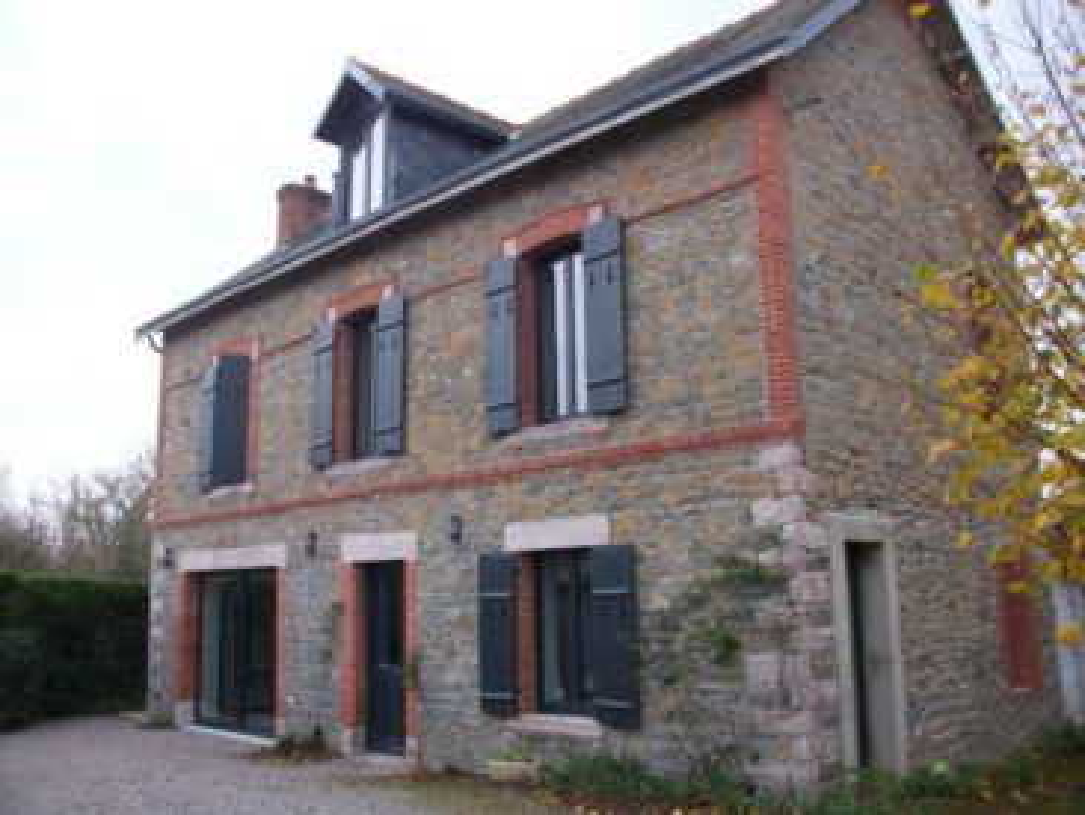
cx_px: 542
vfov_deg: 45.5
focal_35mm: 31
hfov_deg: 58.3
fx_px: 972
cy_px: 408
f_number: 2.9
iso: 80
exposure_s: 1/173
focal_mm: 5.7
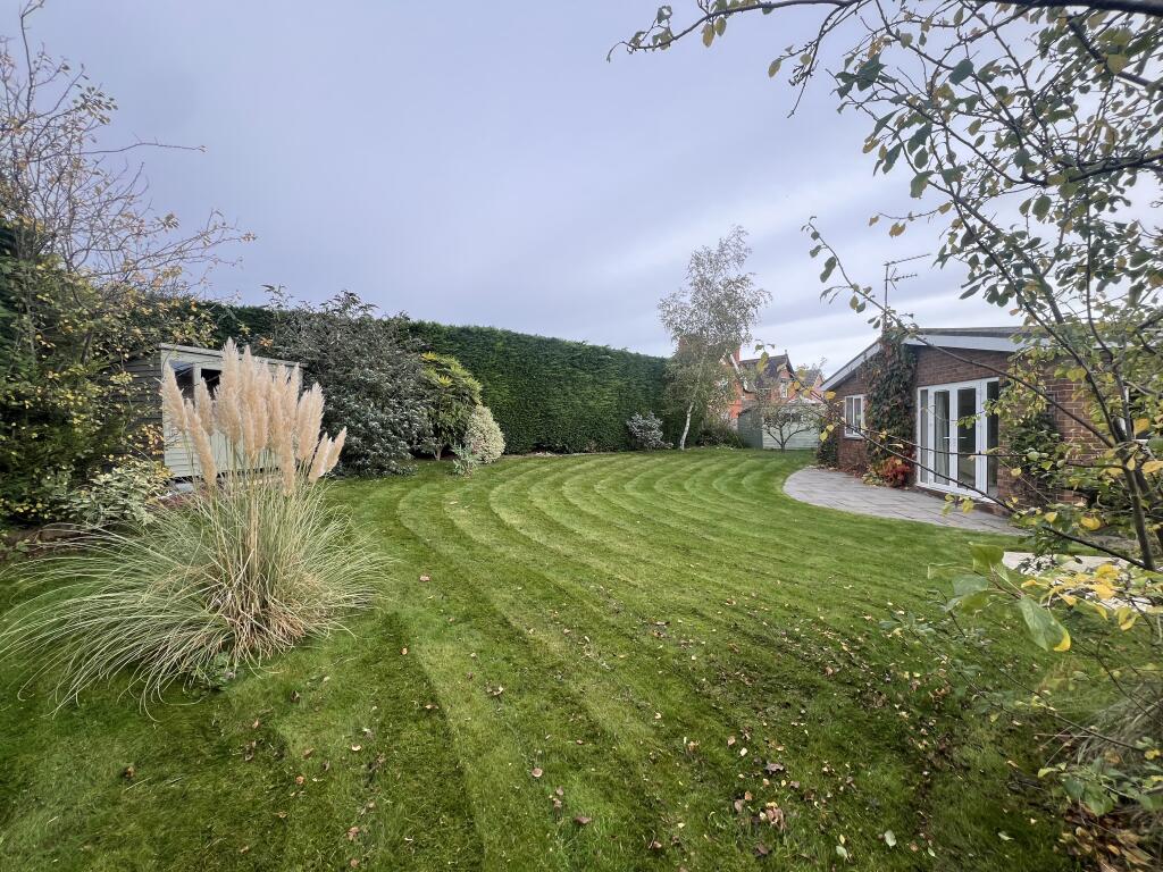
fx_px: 437
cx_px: 582
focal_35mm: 13
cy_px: 436
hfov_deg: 106.2
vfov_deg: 89.9
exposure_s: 1/402
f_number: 1.8
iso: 32
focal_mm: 1.57
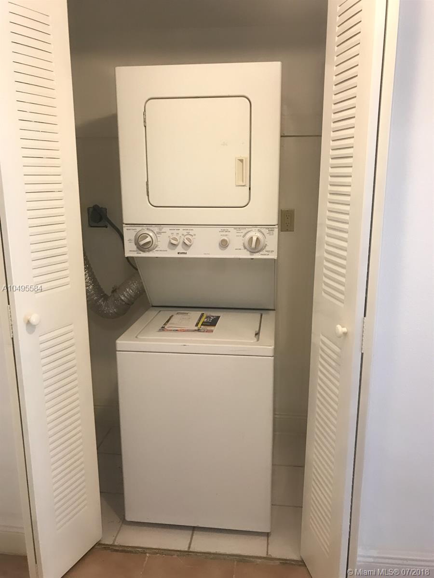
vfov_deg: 63.4
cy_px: 289
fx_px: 468
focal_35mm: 28
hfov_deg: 49.7
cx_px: 217
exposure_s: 1/20
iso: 40
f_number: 1.8
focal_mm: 3.99
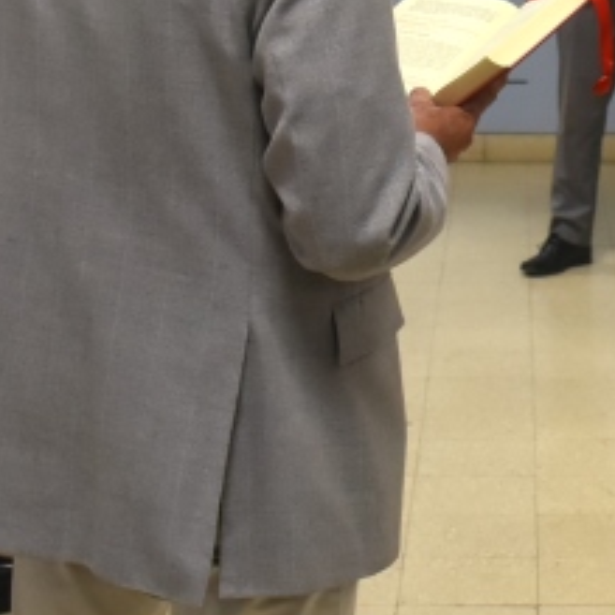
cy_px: -41
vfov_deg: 14.4
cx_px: 699
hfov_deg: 14.3
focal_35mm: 119
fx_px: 2392
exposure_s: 1/80
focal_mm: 20
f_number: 4.5
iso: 800
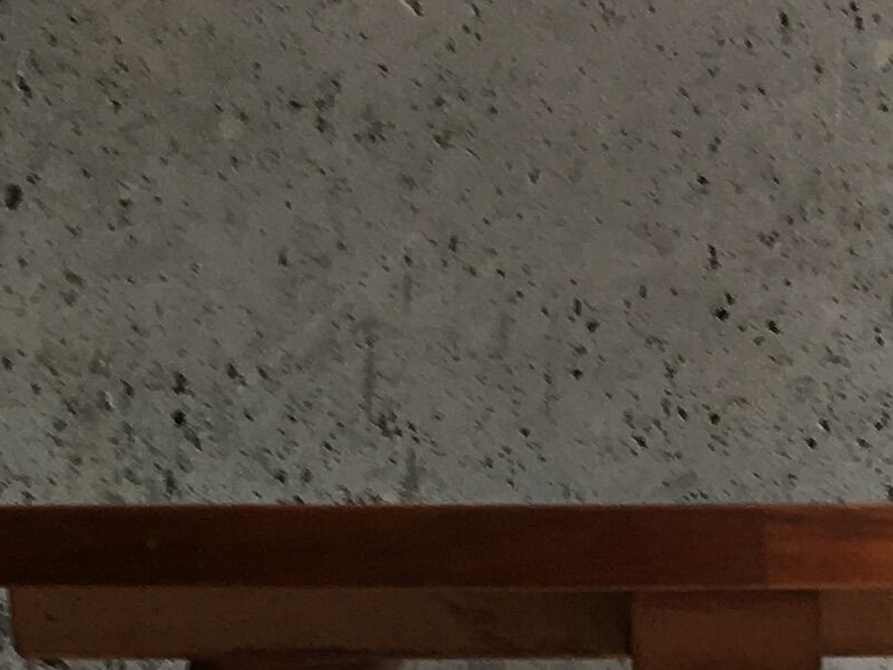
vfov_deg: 9.0
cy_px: 1659
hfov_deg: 13.3
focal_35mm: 147
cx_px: 753
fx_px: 3794
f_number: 2.2
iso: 32
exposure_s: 1/50
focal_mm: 4.15
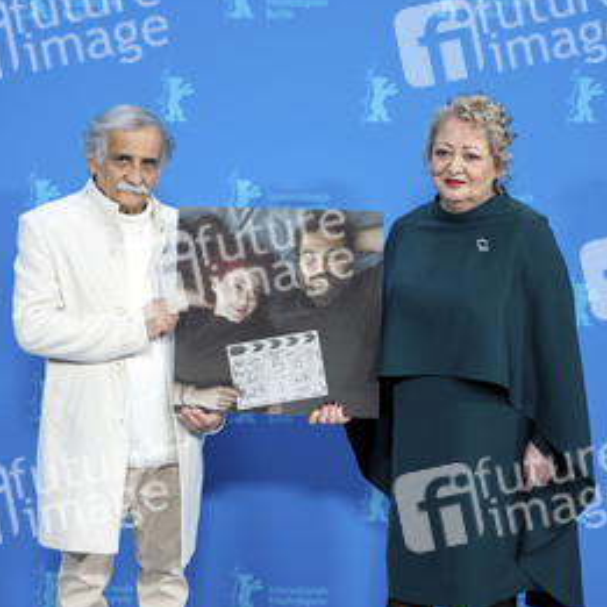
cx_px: 302
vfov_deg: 24.9
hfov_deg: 25.0
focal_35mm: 69
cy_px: 381
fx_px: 1369
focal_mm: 35
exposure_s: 1/680
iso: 400
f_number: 1.4
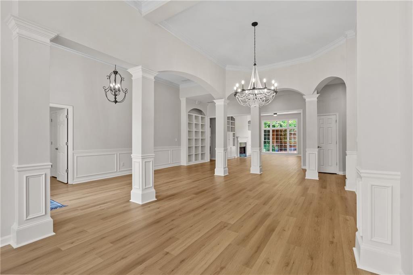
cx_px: 206
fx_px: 183
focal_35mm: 16
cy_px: 138
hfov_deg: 96.8
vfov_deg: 73.7
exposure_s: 1/30
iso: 1250
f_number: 6.3
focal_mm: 16
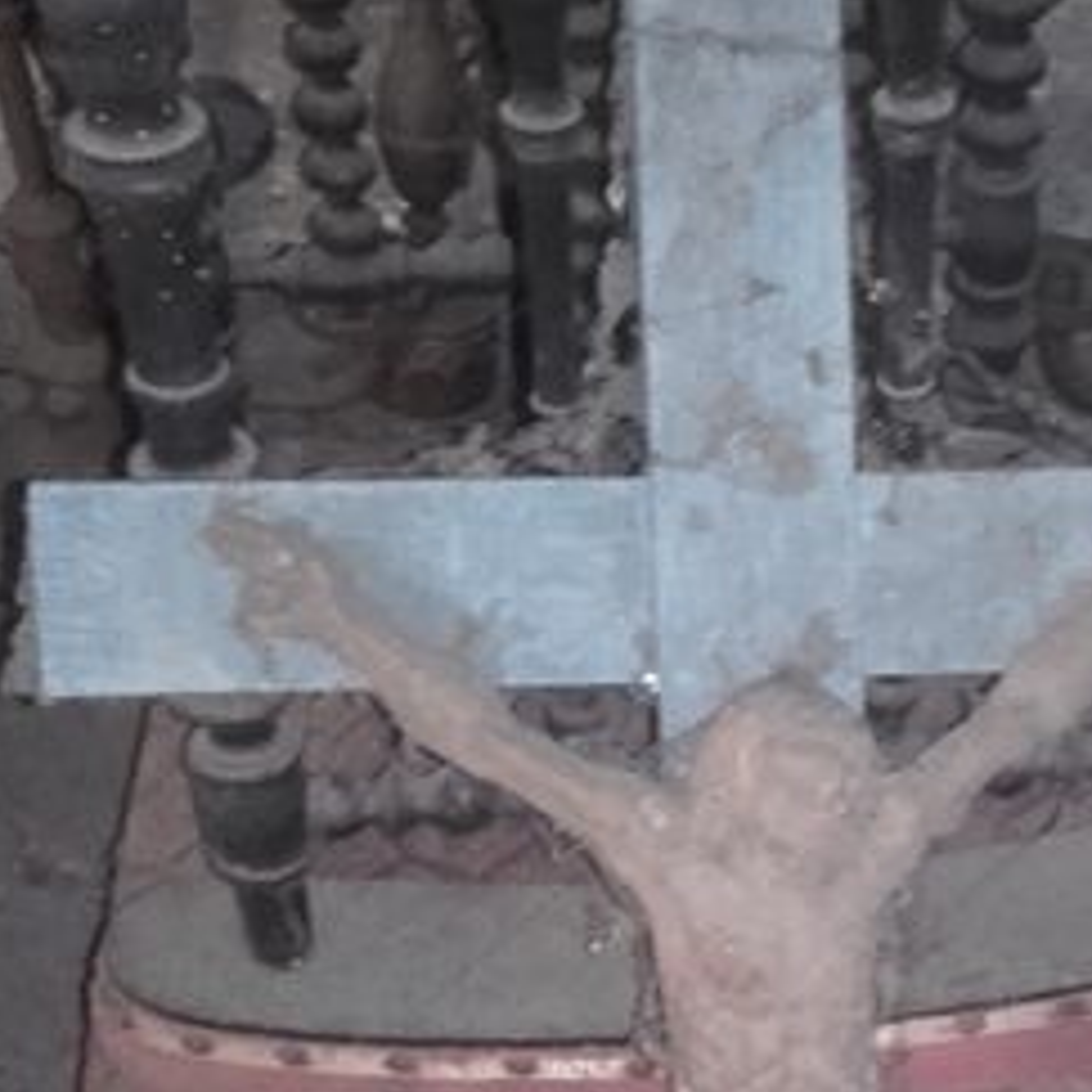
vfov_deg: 21.6
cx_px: 906
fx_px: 2820
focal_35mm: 79
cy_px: 876
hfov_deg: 21.6
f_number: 2.2
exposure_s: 1/25
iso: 480
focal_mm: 3.31
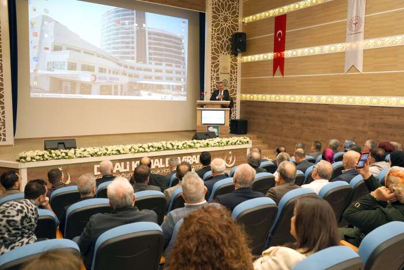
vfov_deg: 46.4
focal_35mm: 28
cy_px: 135
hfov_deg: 65.5
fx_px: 314
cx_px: 202
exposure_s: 1/160
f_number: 3.5
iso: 2500
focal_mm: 28
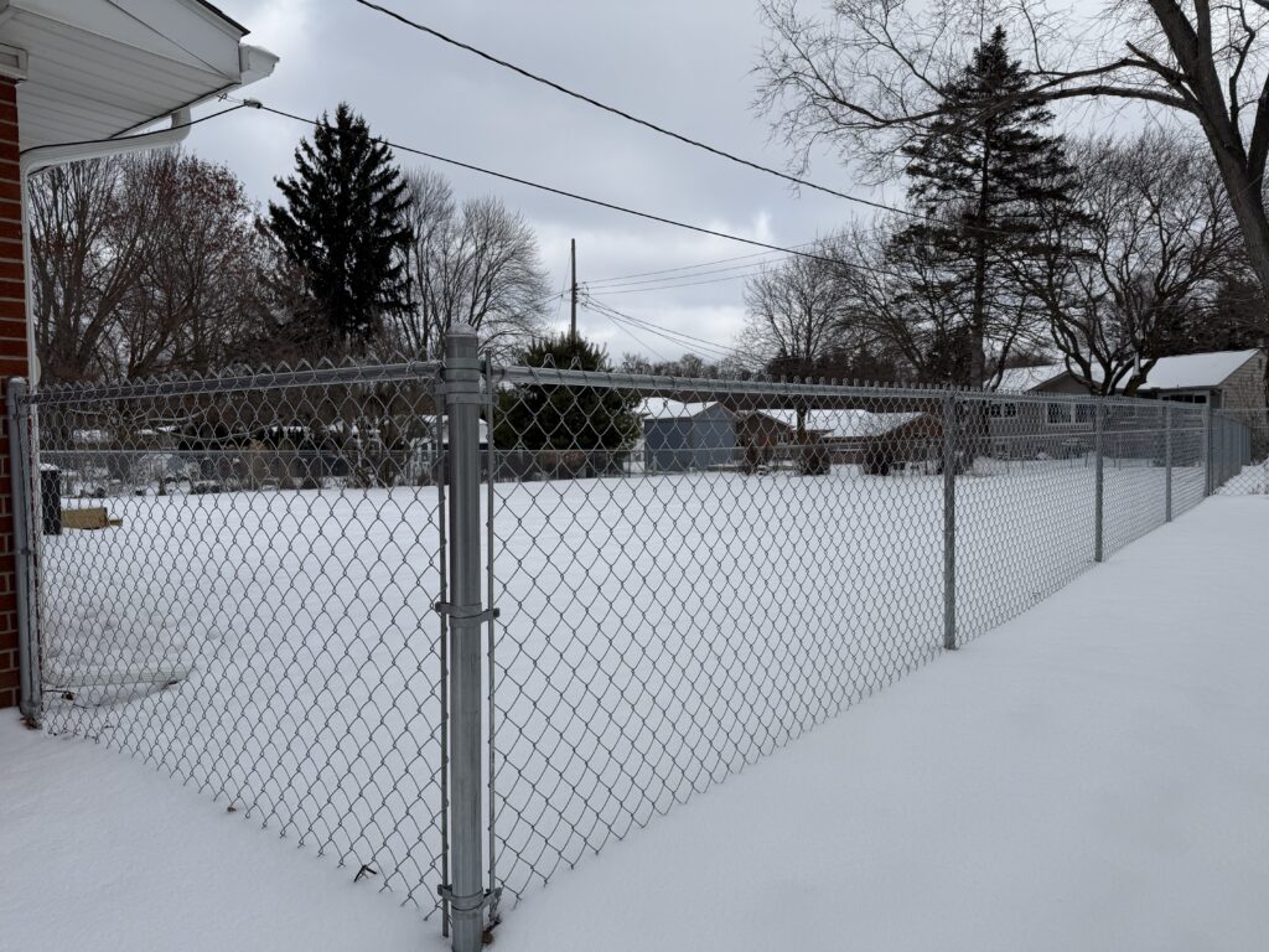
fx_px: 880
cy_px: 476
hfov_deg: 71.6
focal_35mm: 24
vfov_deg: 56.8
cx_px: 634
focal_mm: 6.76
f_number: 1.78
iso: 80
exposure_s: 1/6173
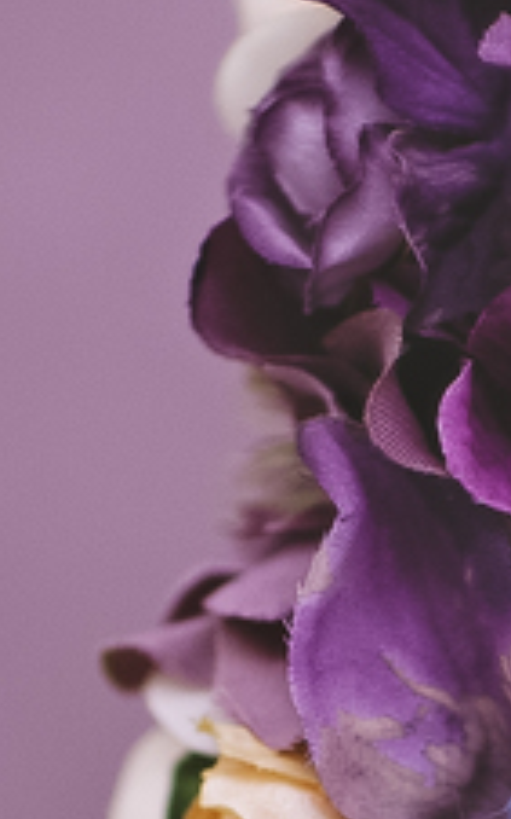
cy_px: 906
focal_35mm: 189
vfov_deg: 10.9
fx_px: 4217
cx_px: 620
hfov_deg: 6.9
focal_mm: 35
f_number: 1.8
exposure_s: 1/200
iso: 320
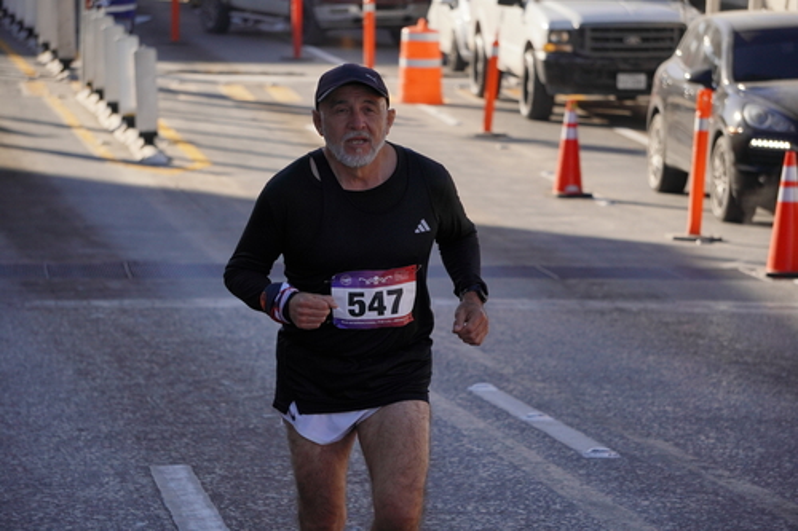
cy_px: 266
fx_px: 3689
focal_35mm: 166
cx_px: 399
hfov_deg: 12.3
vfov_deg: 8.2
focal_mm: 111
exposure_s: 1/2500
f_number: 5.6
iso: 500
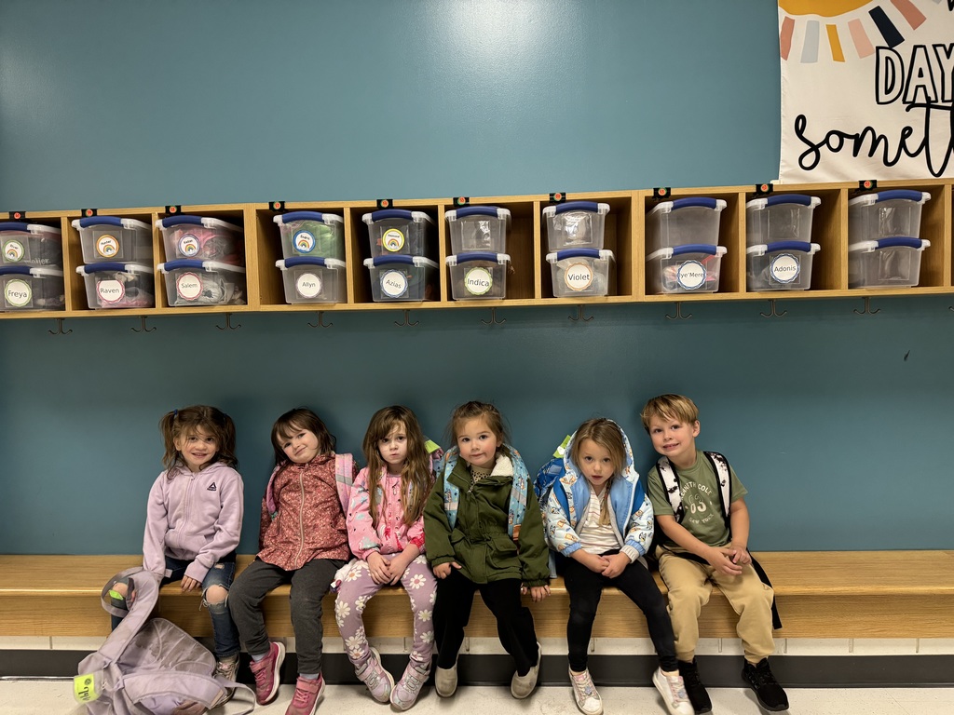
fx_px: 661
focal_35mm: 24
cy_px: 358
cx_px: 477
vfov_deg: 56.8
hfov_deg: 71.6
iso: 320
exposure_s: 1/50
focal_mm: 6.76
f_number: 1.78
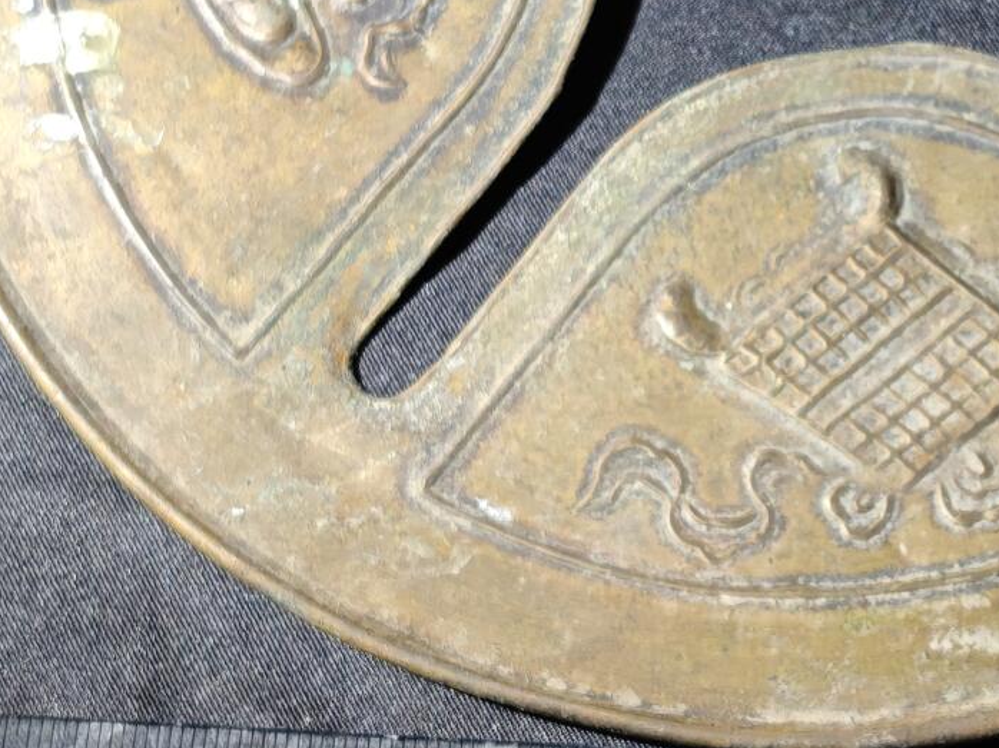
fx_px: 3722
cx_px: 826
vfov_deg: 11.5
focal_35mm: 129
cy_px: 184
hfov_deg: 15.2
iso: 320
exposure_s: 1/89.9
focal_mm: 5.85
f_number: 1.63
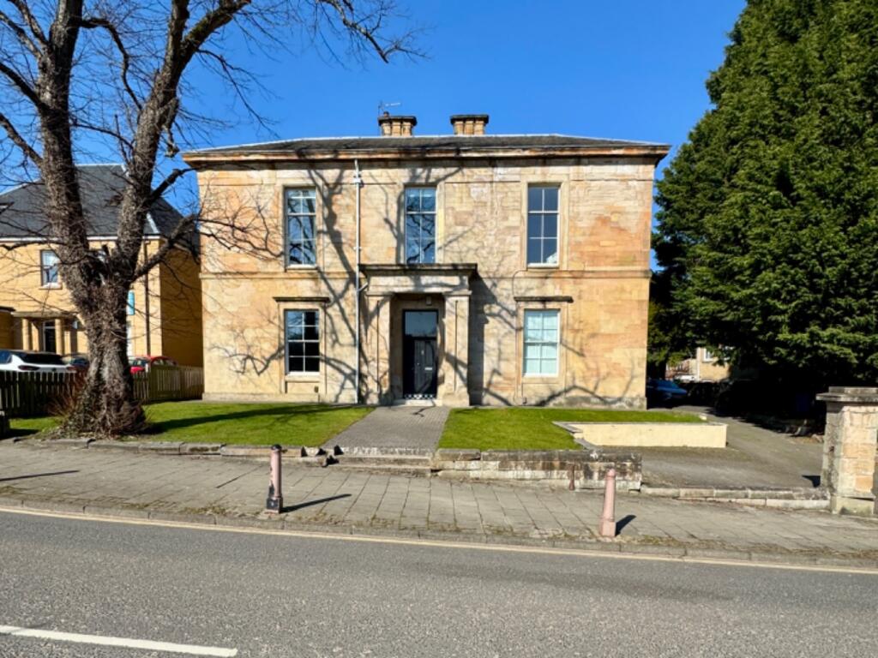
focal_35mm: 14
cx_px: 439
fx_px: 355
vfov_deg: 85.7
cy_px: 329
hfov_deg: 102.1
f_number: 2.2
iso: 50
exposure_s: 1/2342
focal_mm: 2.22
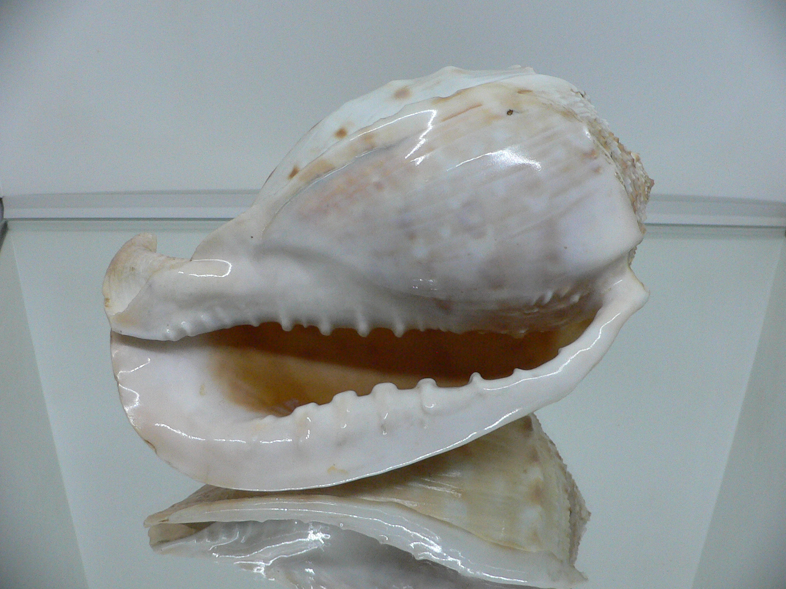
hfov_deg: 52.6
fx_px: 795
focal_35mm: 35
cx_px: 393
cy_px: 294
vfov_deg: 40.7
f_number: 2.8
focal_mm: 4.6
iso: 200
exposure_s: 1/60
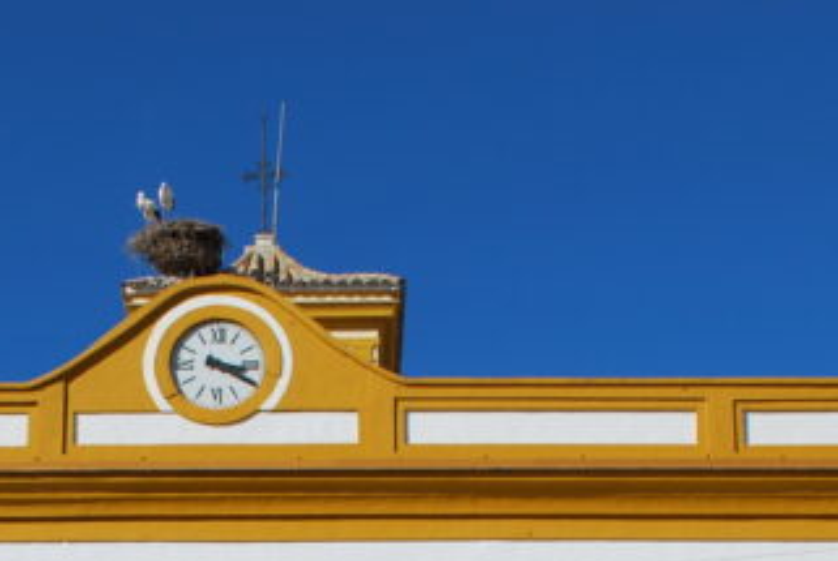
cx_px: 205
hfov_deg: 22.1
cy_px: 768
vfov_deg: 14.3
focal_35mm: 91
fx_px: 2121
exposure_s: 1/400
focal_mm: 22
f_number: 10
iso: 100
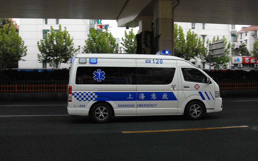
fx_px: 260
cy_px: 78
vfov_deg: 34.5
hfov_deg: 52.7
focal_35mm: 37
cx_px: 129
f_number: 4.5
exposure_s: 1/400
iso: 160
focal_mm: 24
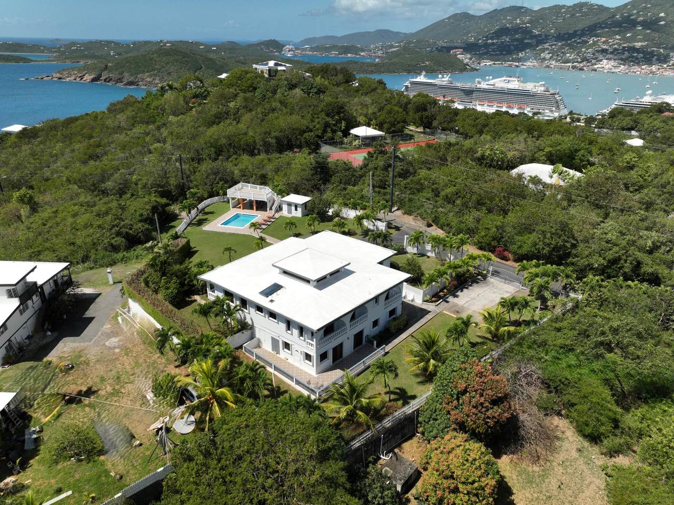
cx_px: 337
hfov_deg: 71.6
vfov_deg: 56.8
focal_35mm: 24
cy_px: 252
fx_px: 467
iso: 100
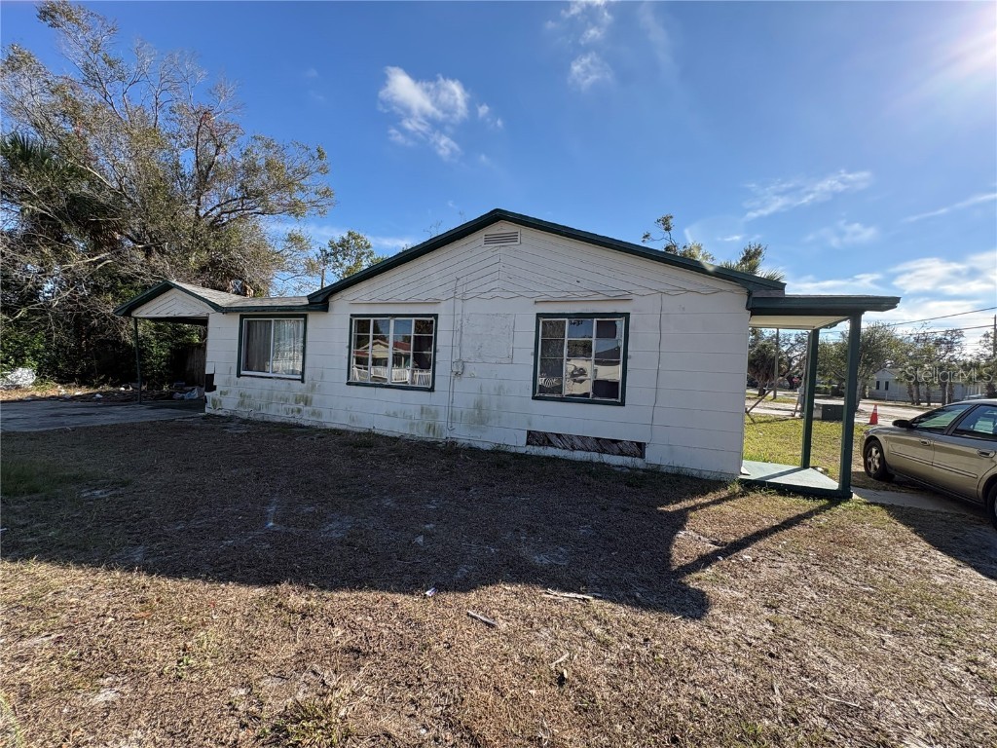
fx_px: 403
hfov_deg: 102.1
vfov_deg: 85.7
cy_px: 374
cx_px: 498
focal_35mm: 14
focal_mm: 2.22
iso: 50
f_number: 2.2
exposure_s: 1/993
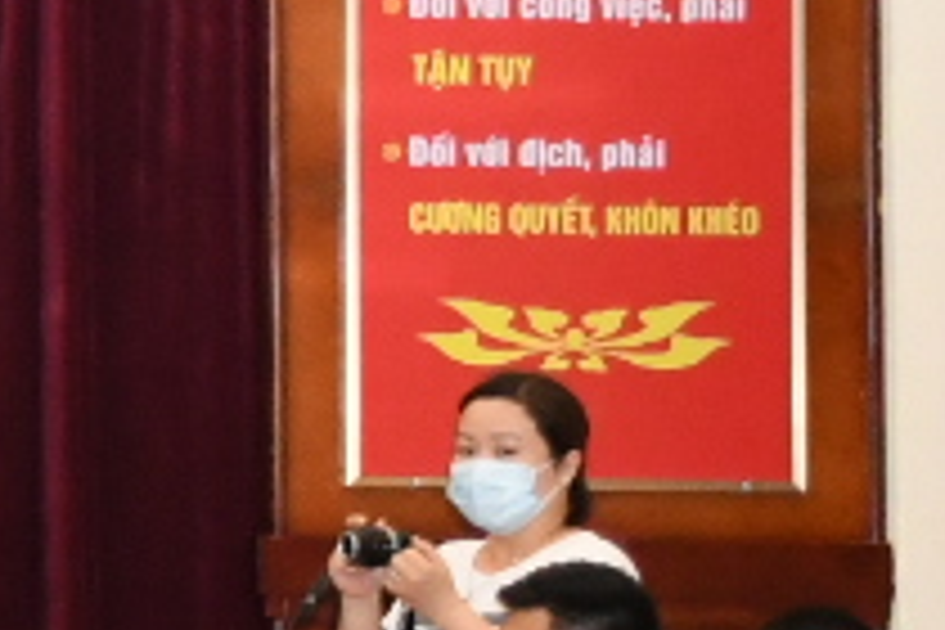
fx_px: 7901
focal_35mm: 301
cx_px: -2560
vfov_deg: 4.6
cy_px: 94
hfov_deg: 6.0
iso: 2500
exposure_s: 1/200
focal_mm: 26
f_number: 3.8
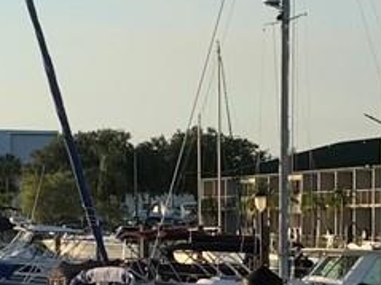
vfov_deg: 8.5
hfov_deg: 11.4
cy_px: 271
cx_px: 249
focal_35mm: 174
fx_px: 1914
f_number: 1.8
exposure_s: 1/1718
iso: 25
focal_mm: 4.25
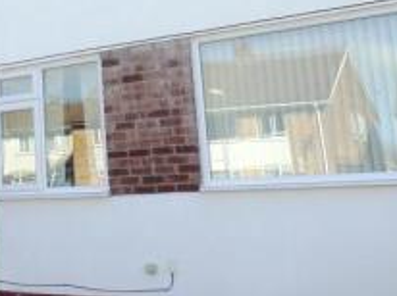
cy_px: 41
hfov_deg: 26.9
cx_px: -5
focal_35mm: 68
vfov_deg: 21.2
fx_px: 779
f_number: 5.8
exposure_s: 1/140
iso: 80
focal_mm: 4.3
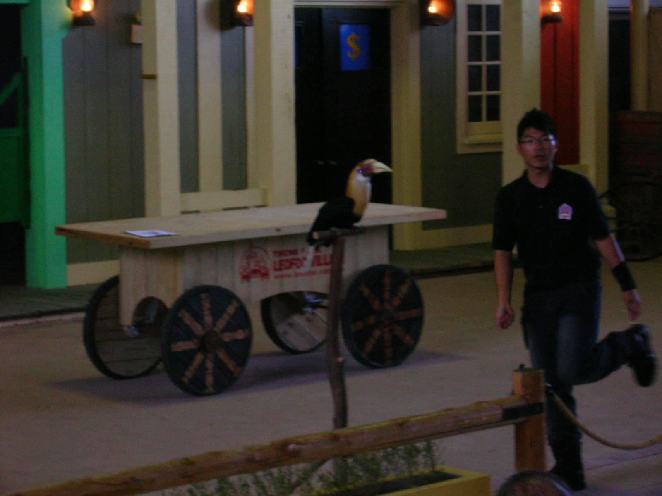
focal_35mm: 102
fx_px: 1951
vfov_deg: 14.5
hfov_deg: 19.3
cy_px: 248
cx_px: 331
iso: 200
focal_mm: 17.1
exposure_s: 1/60.1
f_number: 4.9
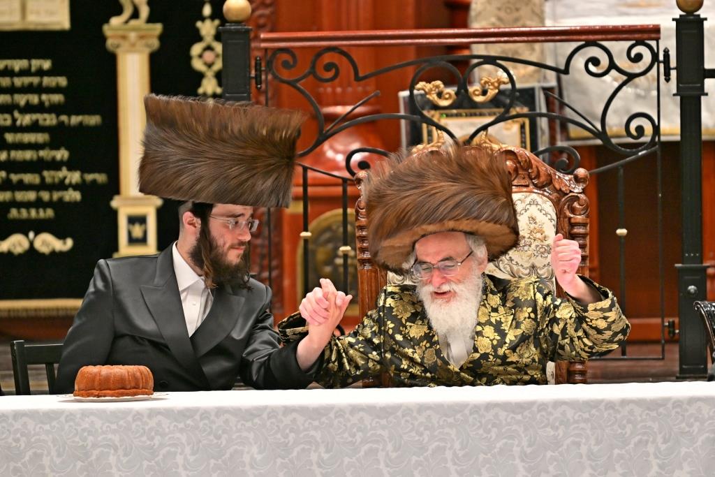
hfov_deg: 6.9
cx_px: 358
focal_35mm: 300
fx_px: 5959
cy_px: 238
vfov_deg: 4.6
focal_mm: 200
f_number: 2.8
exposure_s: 1/400
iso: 400
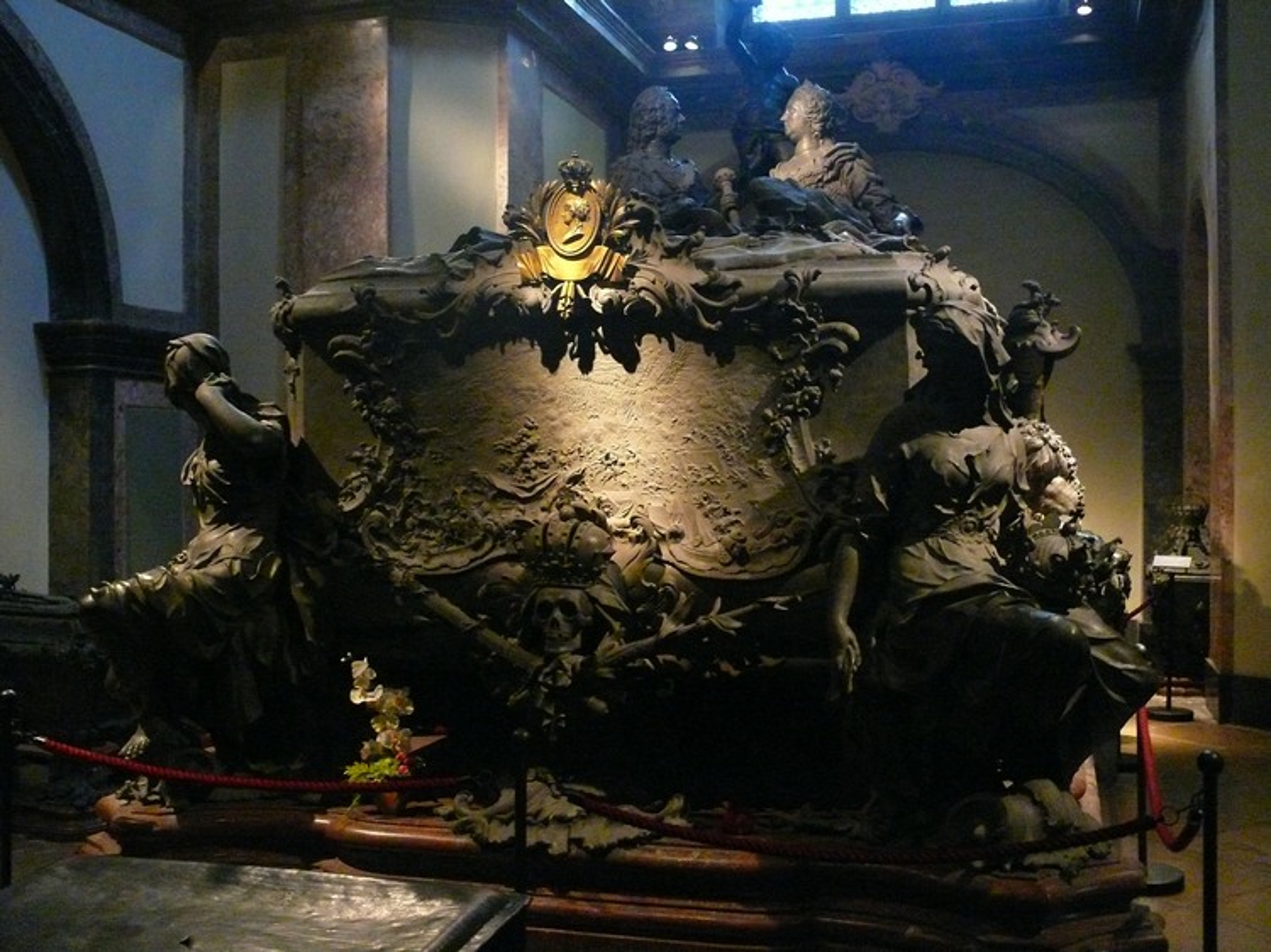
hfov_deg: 47.9
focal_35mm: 39
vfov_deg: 36.8
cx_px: 636
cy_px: 476
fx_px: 1432
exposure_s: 1/6
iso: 800
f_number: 2.8
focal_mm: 8.3
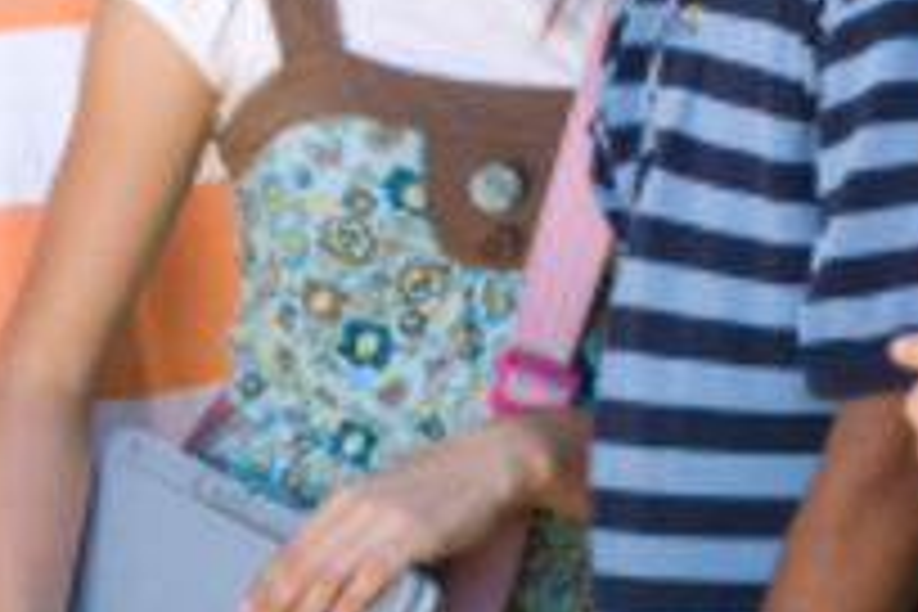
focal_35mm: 800
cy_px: -79
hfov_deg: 2.6
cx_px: 126
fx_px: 20398
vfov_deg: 1.7
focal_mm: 170
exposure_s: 1/160
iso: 100
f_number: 2.8
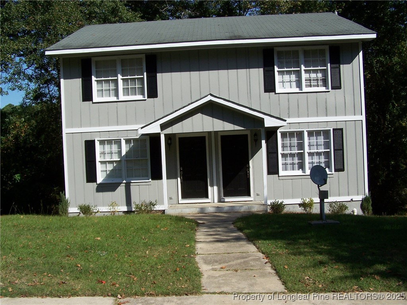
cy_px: 152
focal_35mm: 38
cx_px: 204
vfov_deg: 37.7
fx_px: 447
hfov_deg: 49.0
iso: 80
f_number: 4
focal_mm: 6.3
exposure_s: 1/1000
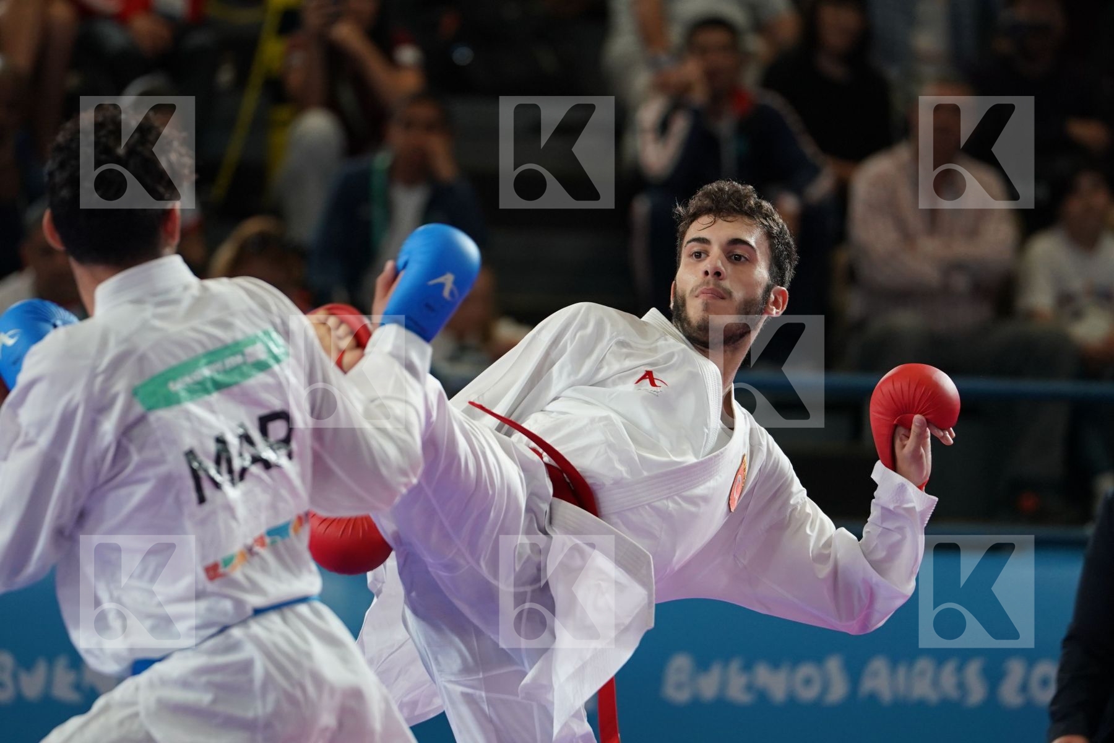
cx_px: 557
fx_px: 9283
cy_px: 372
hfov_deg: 6.9
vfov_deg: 4.6
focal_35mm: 300
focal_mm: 200
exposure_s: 1/1000
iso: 1250
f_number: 2.8
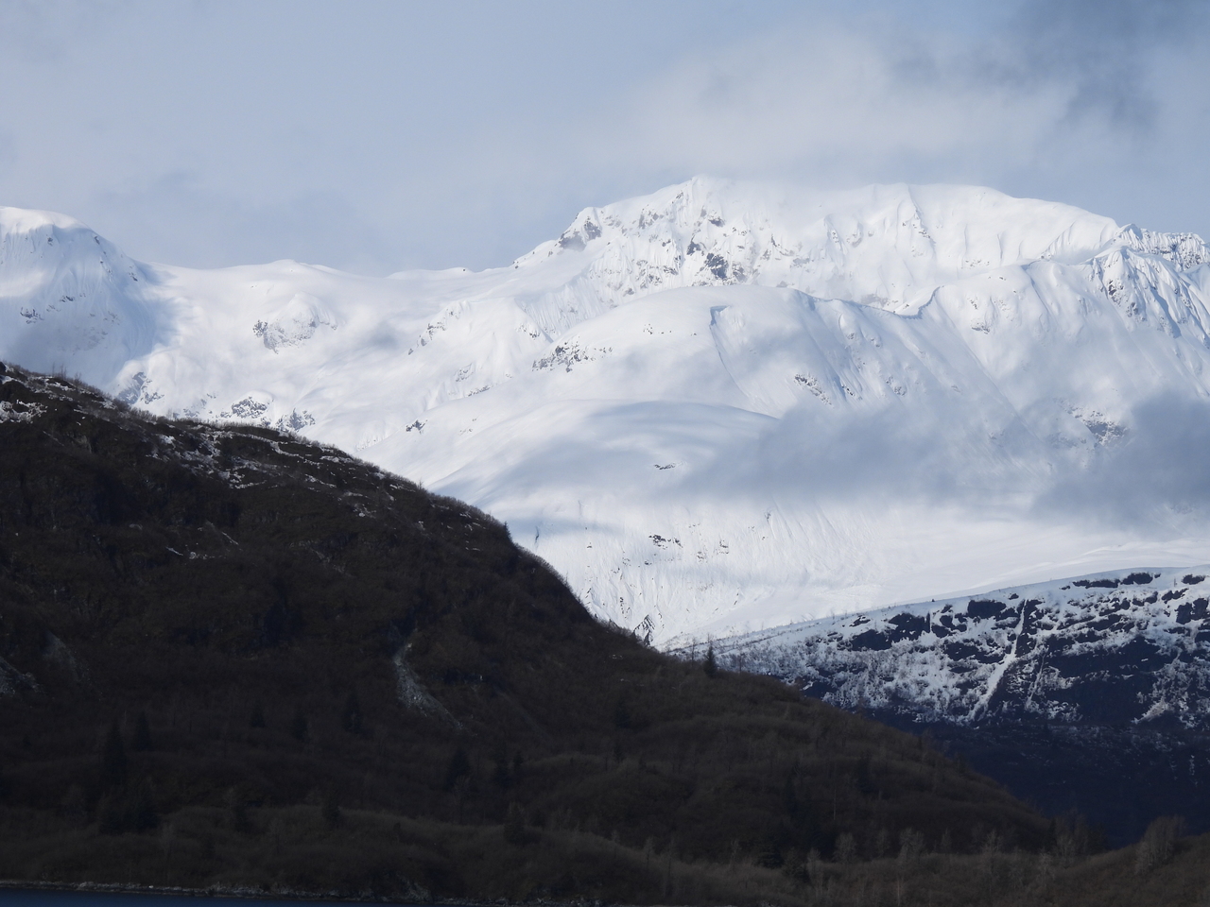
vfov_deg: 8.7
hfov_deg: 11.6
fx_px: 5942
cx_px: 605
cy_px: 454
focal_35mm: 170
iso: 100
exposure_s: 1/1600
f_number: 5
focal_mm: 30.3
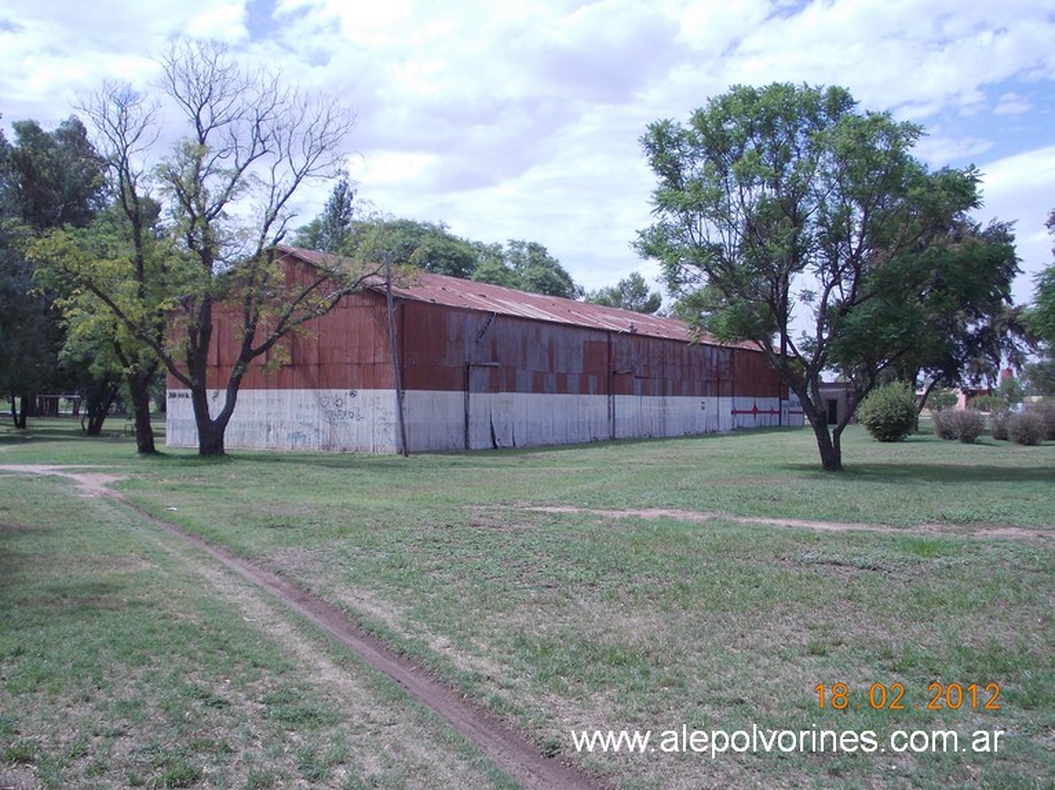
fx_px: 1158
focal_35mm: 38
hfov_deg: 49.0
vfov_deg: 37.7
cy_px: 395
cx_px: 528
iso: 80
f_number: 6.2
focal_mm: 5.3
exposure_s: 1/200
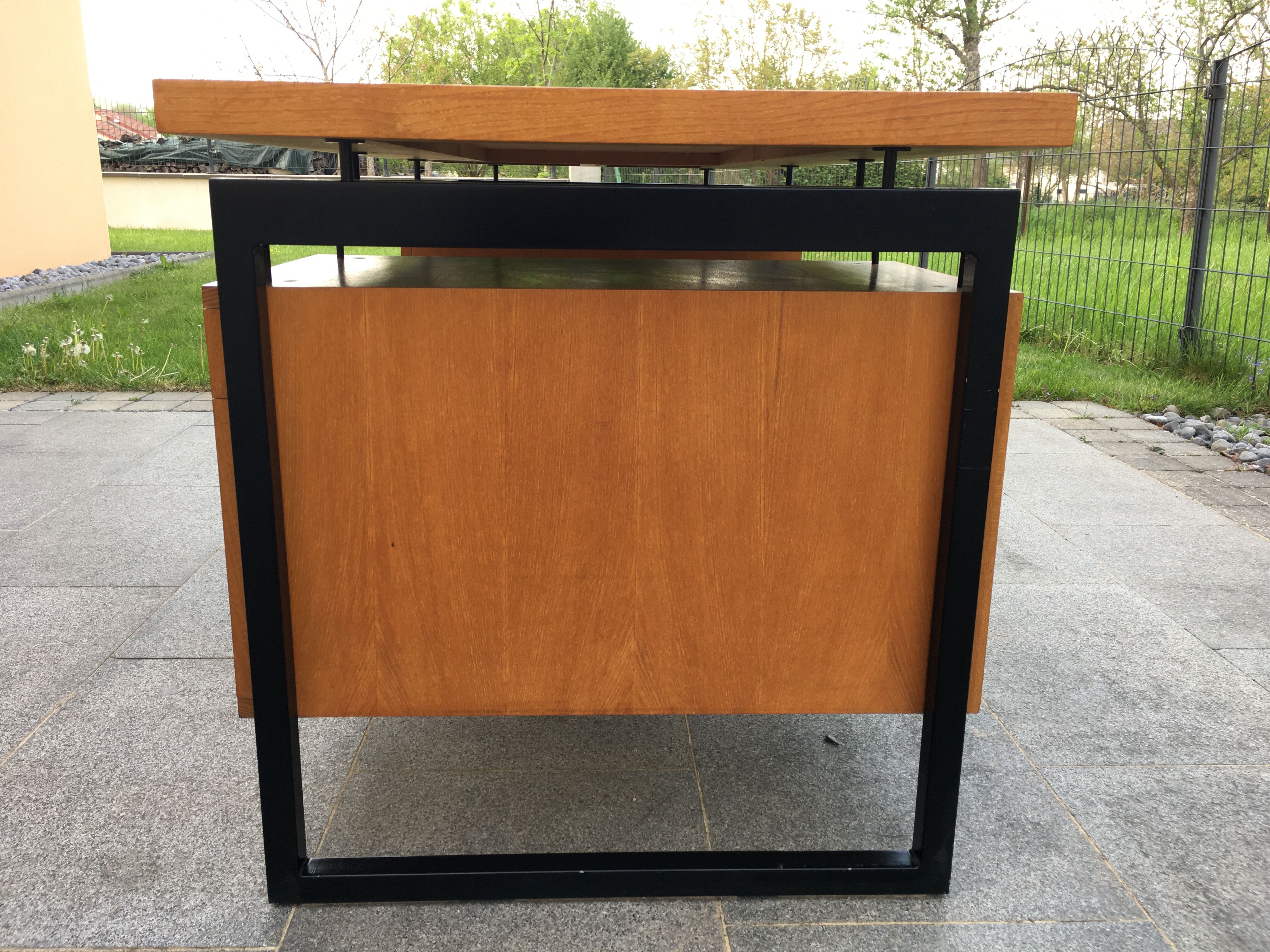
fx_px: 1064
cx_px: 635
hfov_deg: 61.7
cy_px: 476
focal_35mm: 29
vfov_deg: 48.2
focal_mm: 4.15
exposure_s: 1/100
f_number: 2.2
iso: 32
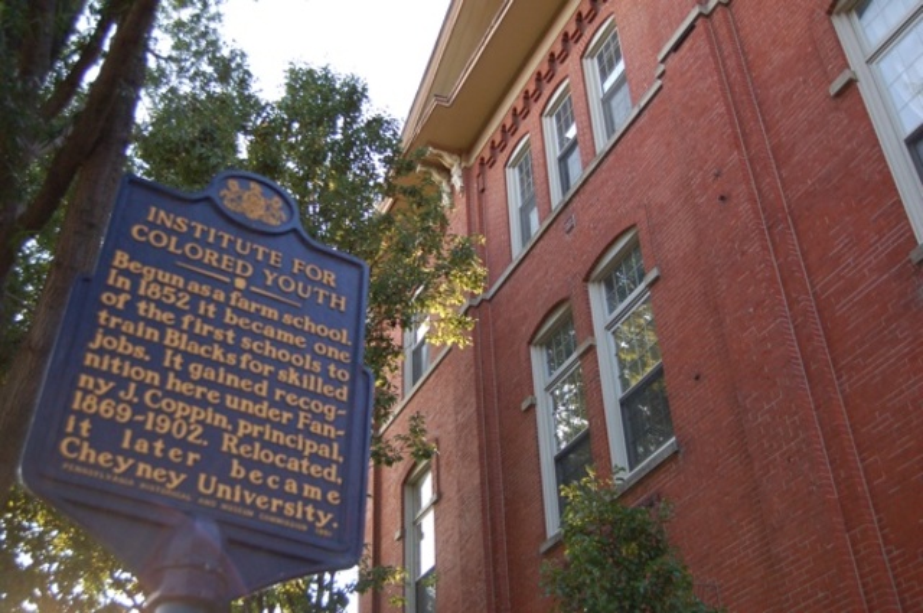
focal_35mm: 39
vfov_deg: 34.1
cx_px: 462
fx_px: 999
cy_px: 306
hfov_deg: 49.6
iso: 800
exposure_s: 1/400
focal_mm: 26
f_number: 4.2
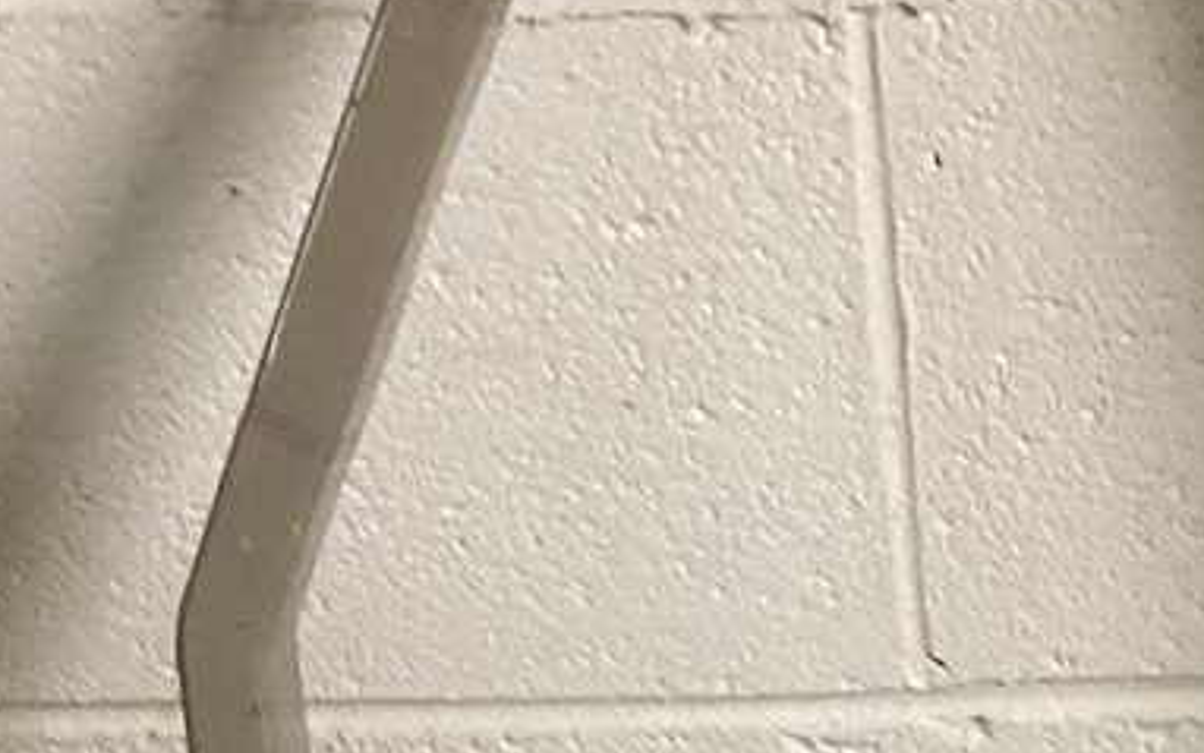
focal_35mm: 130
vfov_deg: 9.3
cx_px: 1259
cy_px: 1593
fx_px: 4267
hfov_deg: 15.7
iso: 400
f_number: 2.4
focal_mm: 3.3
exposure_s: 1/30
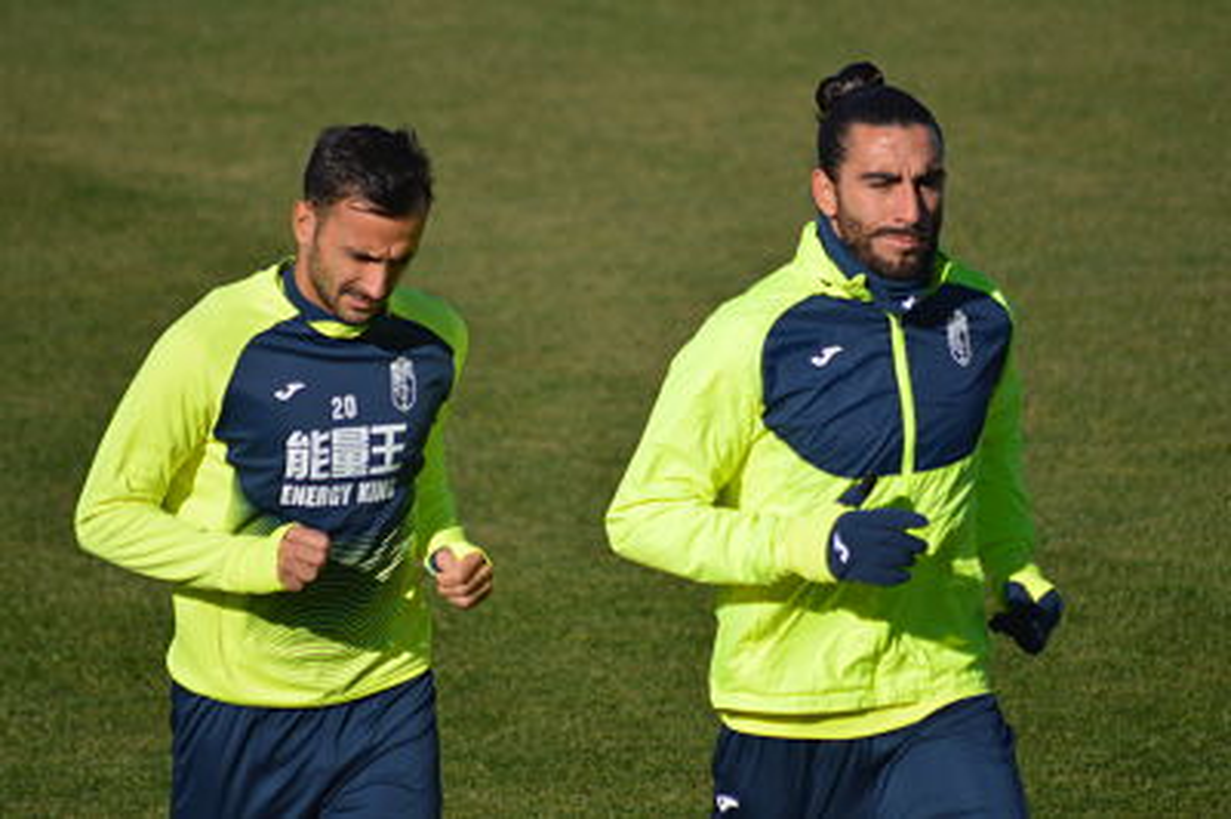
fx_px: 15374
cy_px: 410
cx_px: 616
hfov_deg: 4.6
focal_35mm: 450
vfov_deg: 3.0
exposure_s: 1/2000
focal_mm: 300
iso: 280
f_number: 5.6
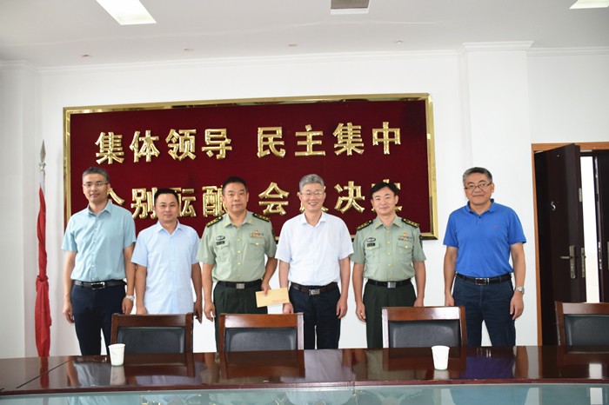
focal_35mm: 30
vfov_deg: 43.6
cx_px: 304
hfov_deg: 62.0
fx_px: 507
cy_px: 202
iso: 800
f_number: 4.8
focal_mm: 20
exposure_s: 1/90
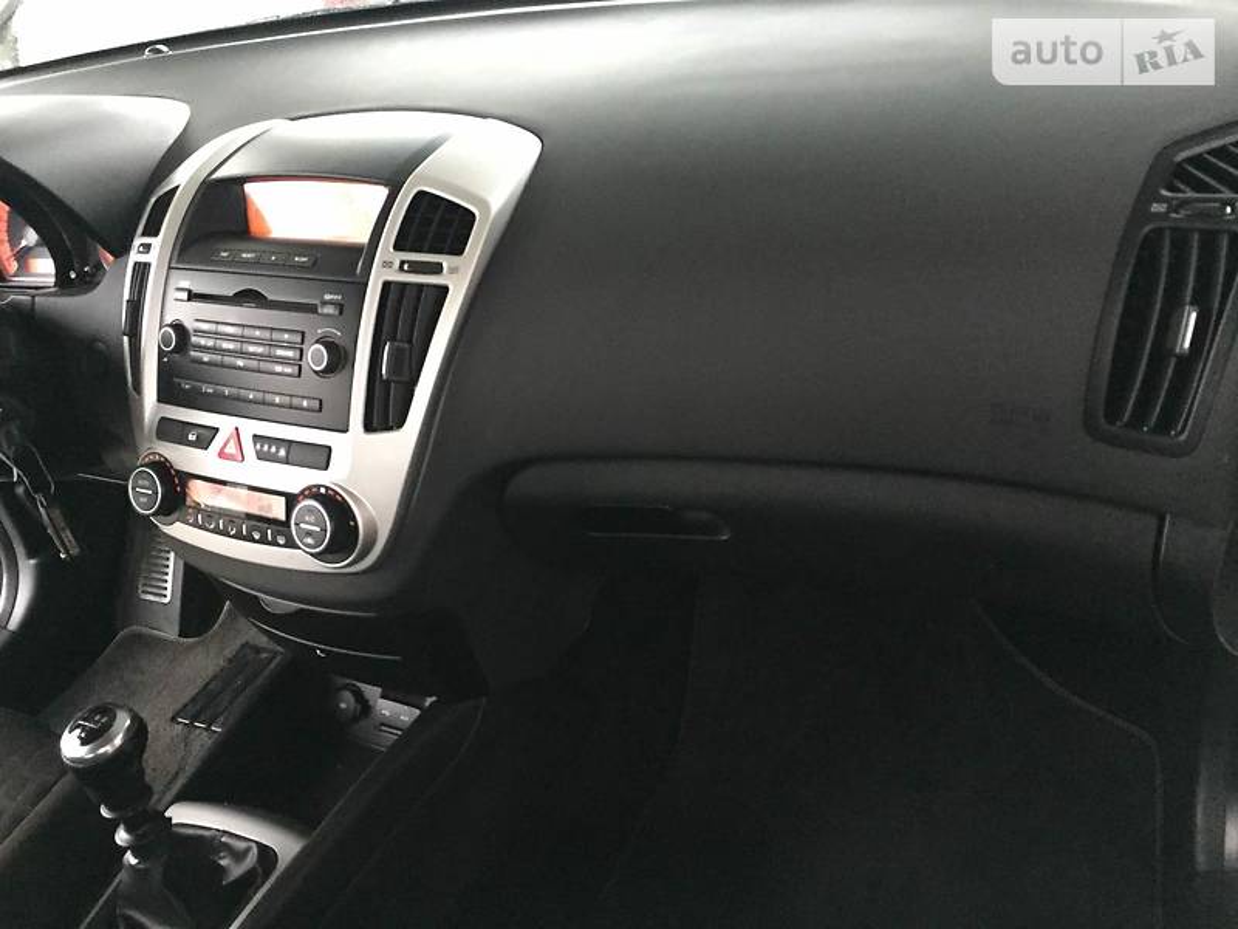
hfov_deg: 61.7
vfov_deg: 48.2
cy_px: 464
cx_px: 619
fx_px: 1037
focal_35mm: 29
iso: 320
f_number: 2.2
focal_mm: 4.2
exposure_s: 1/17
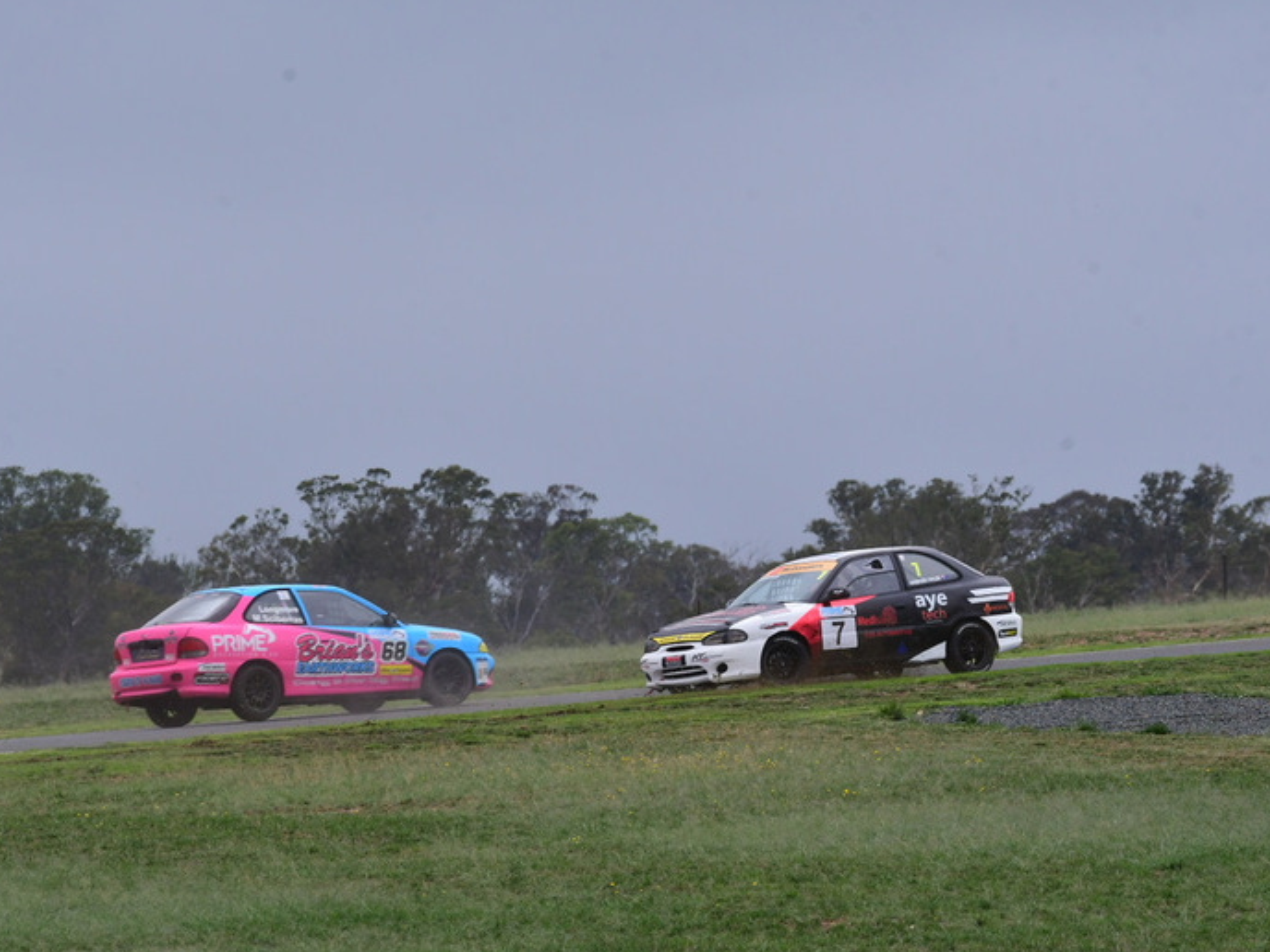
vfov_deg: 2.8
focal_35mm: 537
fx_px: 19702
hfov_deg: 3.7
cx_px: 683
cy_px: 472
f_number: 13
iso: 640
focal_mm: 320
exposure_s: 1/640
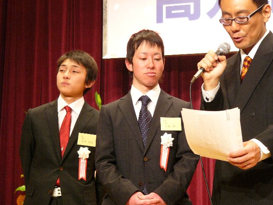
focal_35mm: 124
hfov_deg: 15.9
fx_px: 978
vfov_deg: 11.9
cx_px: 137
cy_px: 102
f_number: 2.8
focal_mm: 20.5
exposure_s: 1/20
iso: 200
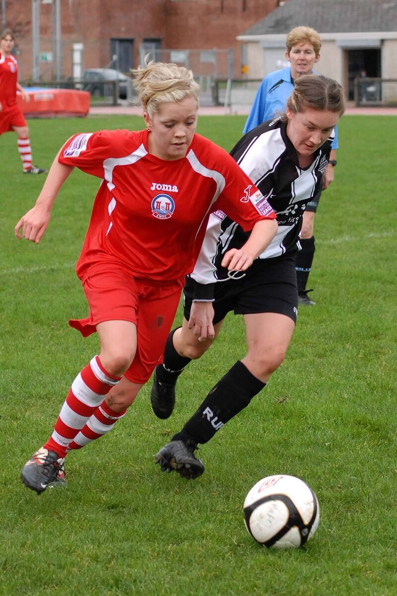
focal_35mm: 112
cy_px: 298
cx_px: 198
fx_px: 1861
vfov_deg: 18.2
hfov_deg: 12.2
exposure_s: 1/640
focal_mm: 75
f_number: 4.5
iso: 640
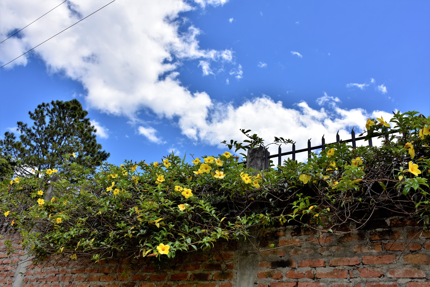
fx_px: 394
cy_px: 144
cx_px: 215
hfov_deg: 57.2
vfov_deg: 40.0
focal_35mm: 33
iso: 200
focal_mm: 22
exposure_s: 1/800
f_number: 8
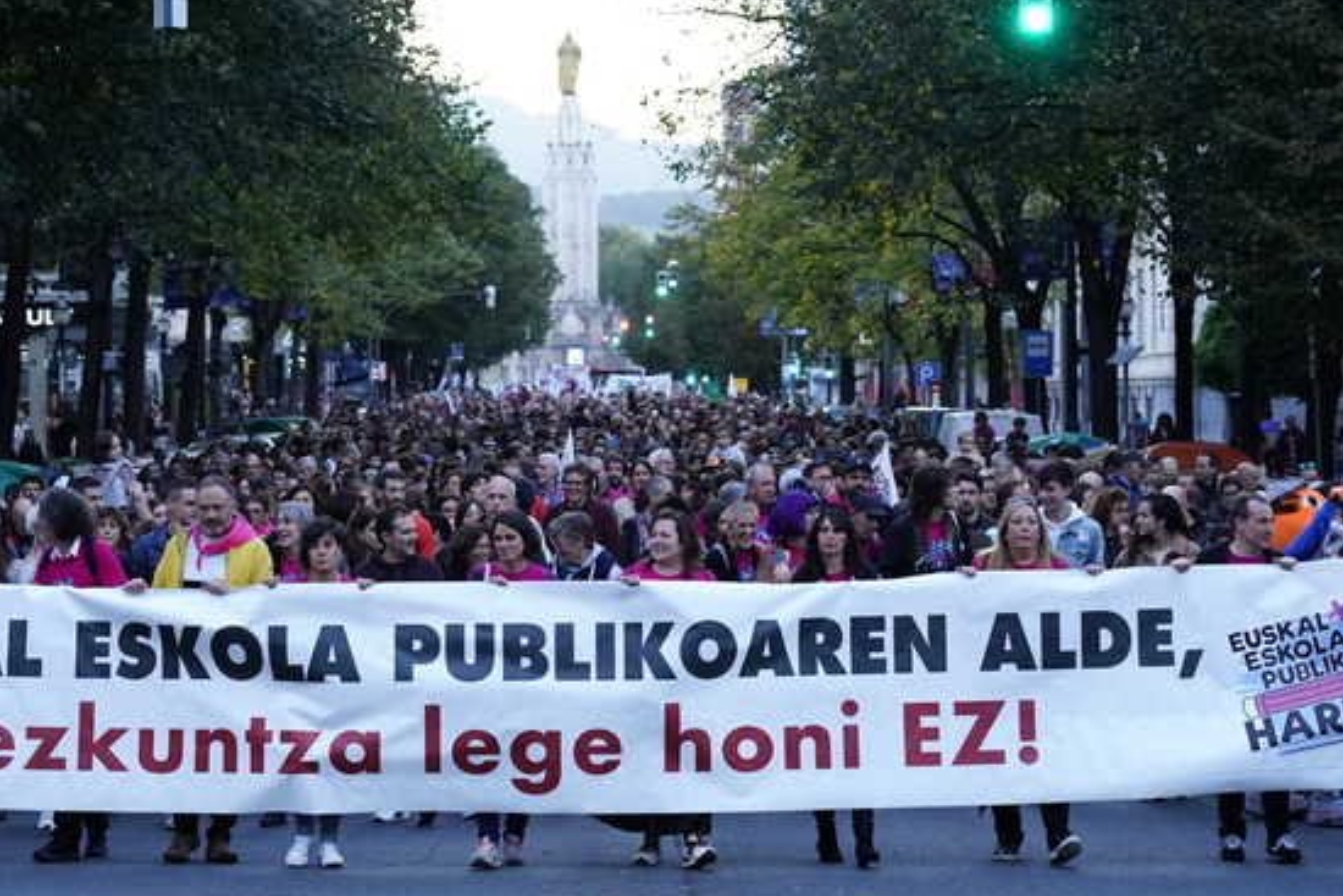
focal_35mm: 132
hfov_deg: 15.5
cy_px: 422
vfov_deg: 10.4
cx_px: 569
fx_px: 4925
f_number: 5.6
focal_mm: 100
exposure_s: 1/500
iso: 8000
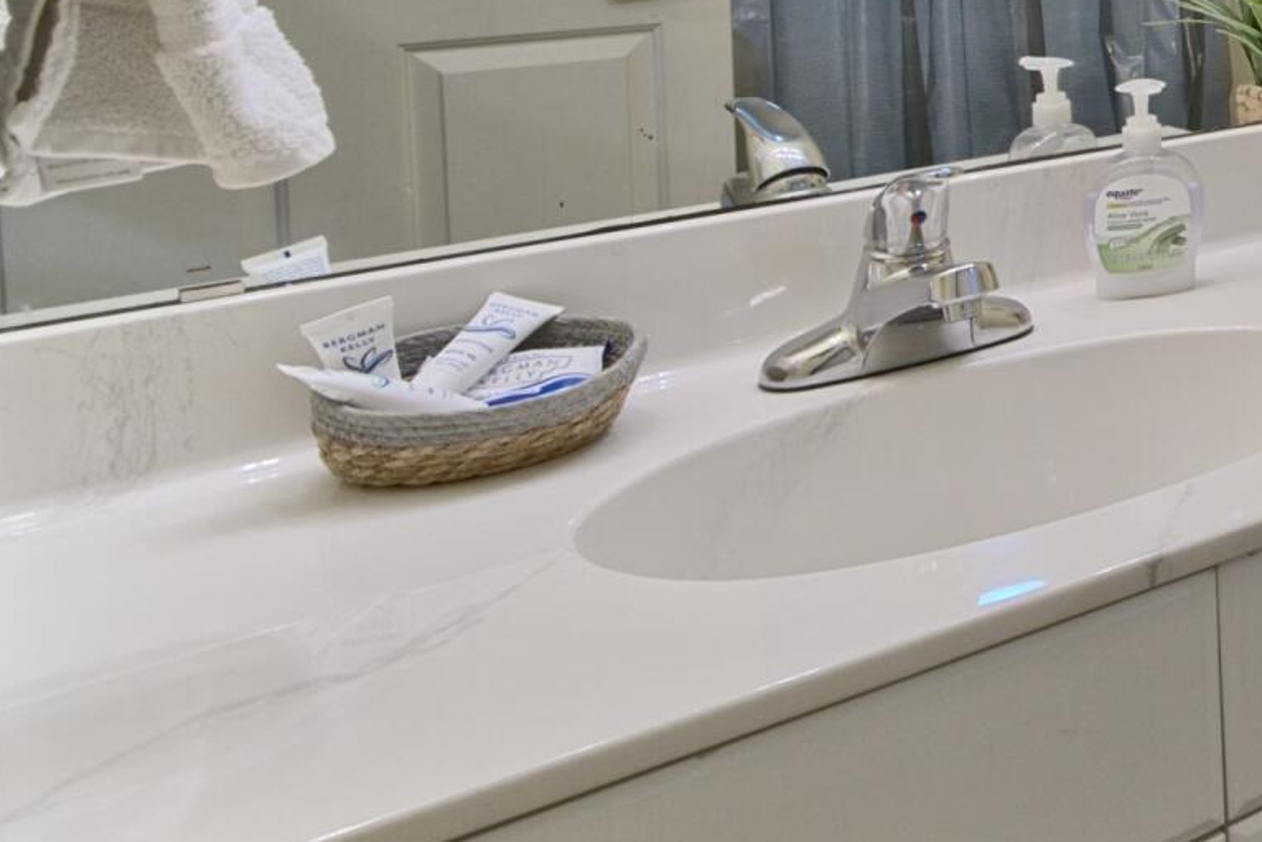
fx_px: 1648
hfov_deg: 23.4
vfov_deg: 25.9
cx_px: 2209
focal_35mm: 47
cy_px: -138
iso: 500
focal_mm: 12
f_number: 8
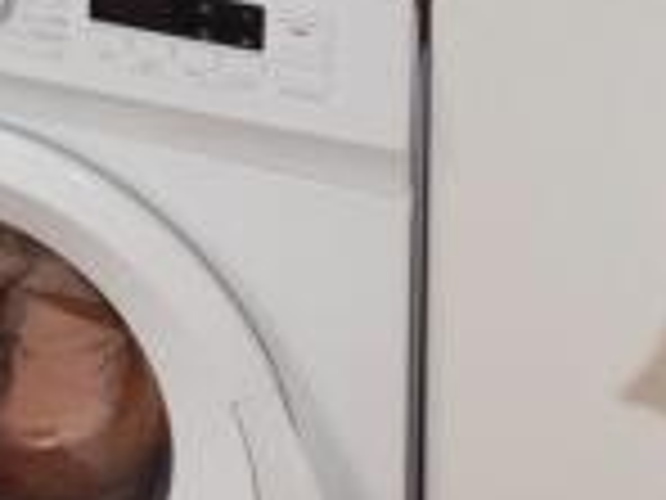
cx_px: -621
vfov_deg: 13.2
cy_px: -439
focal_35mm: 100
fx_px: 1924
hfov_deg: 15.9
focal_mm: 10
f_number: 5.6
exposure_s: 1/125
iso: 500
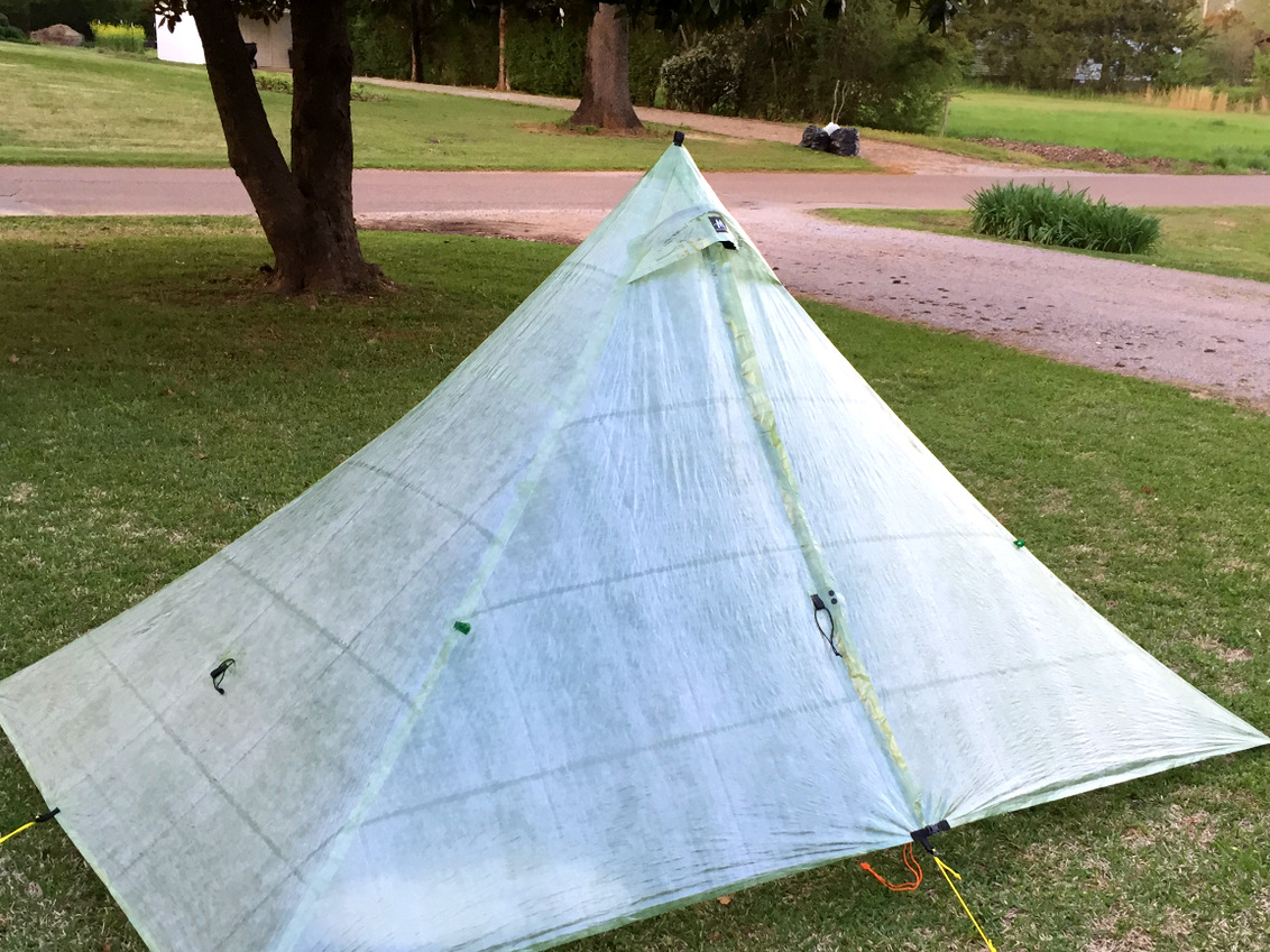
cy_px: 579
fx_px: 1504
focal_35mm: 41
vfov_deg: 35.0
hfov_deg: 45.8
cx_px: 663
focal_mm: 4.15
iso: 32
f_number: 2.2
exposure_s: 1/40
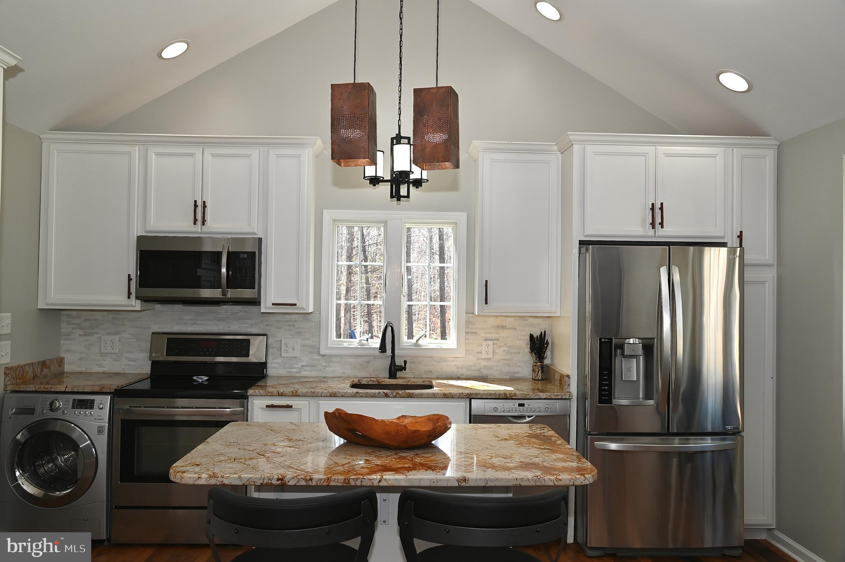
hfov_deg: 62.0
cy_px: 281
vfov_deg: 43.5
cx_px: 422
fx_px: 704
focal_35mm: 30
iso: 400
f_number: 10
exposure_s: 1/60
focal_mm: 30
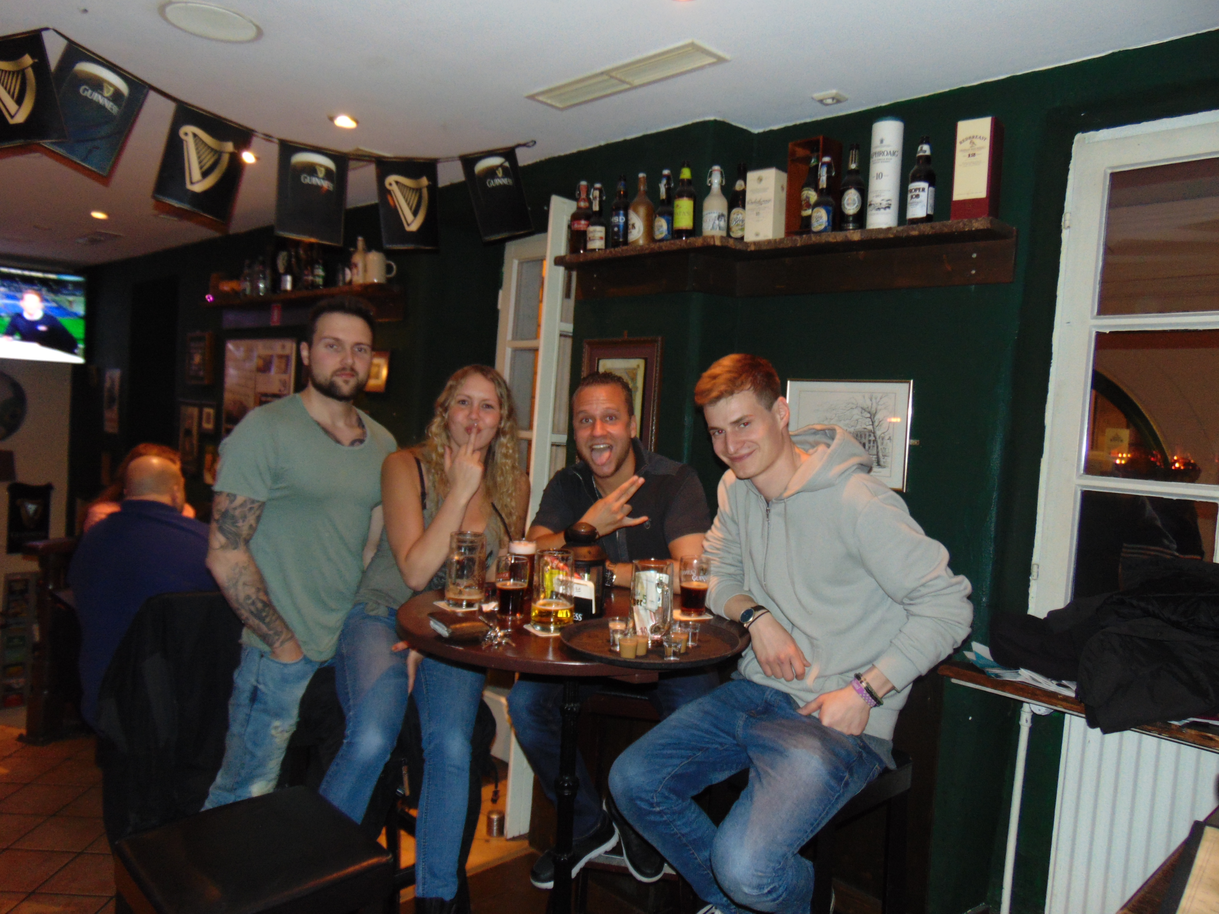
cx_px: 610
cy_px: 457
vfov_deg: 54.9
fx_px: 880
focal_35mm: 25
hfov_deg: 69.4
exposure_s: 1/8
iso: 200
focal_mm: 4.5
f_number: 3
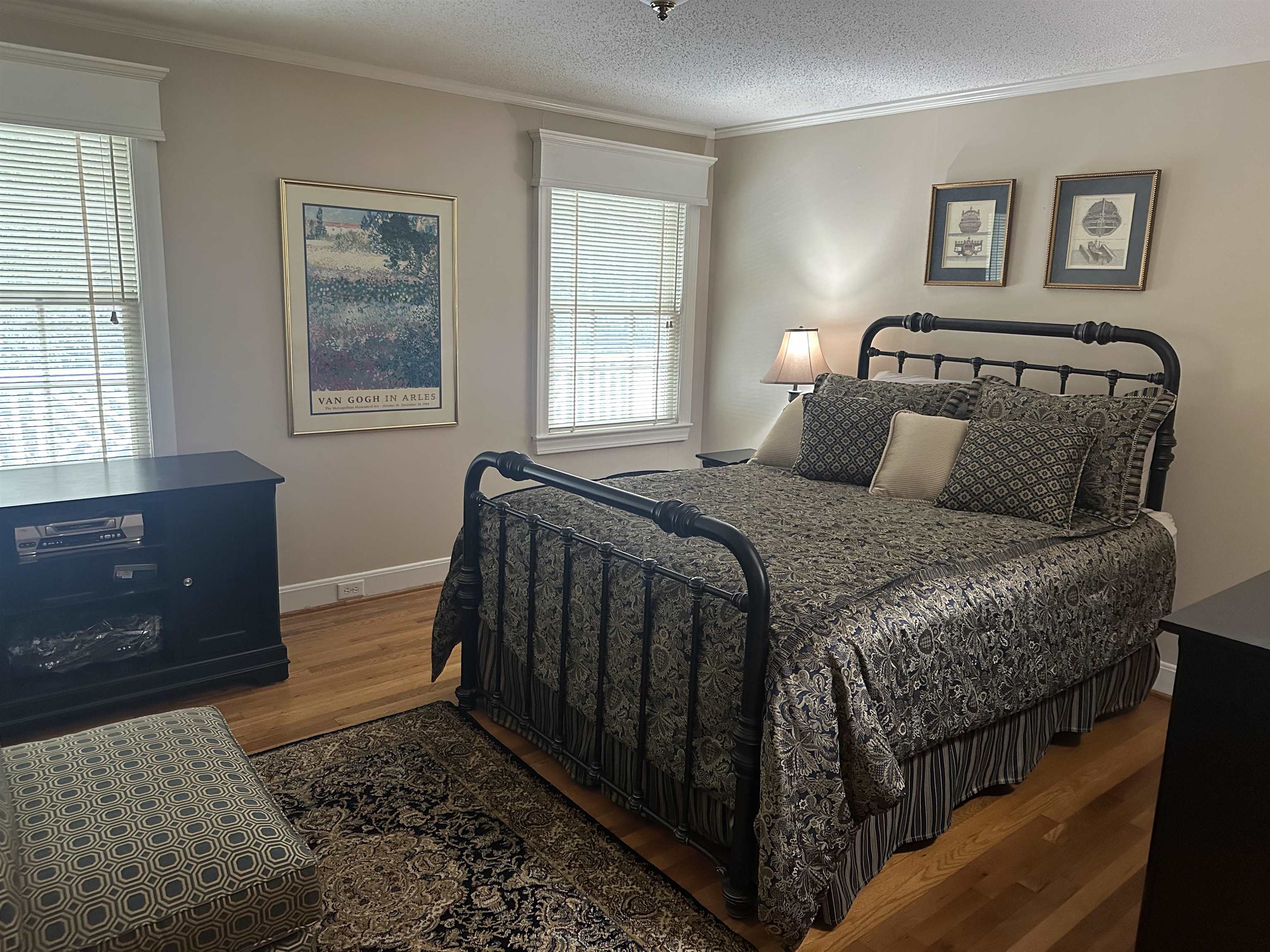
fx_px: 881
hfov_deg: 71.6
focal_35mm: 24
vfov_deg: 56.8
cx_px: 635
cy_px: 476
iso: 640
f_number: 1.78
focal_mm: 6.86
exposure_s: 1/60
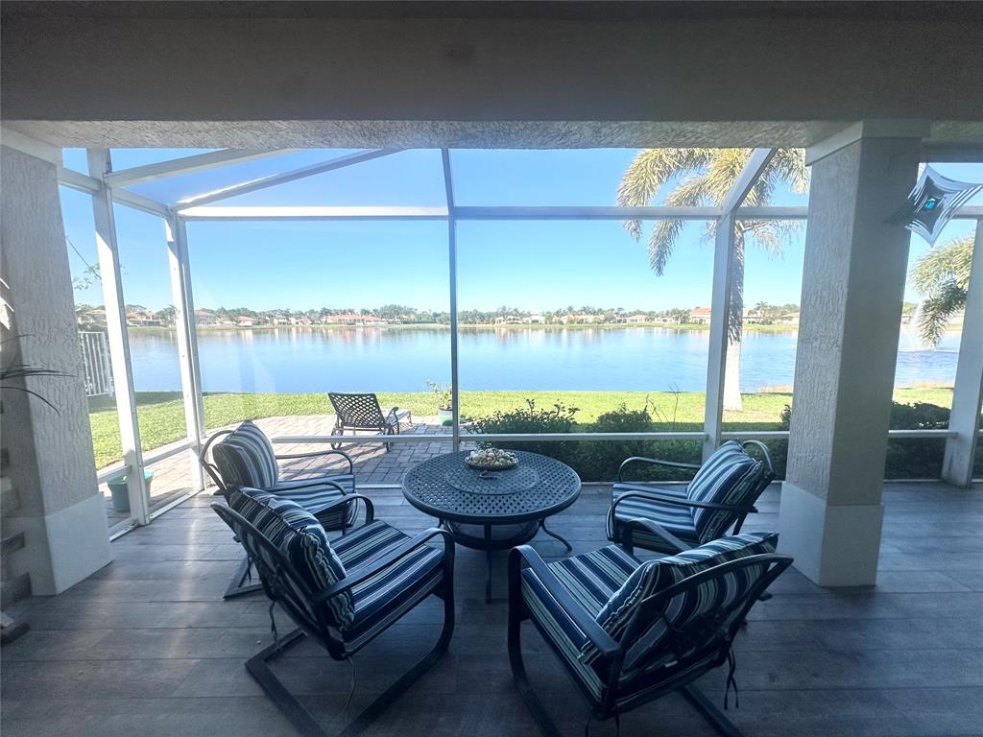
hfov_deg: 102.1
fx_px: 398
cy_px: 368
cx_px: 492
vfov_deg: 85.7
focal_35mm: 14
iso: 40
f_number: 2.2
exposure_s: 1/774
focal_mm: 2.22
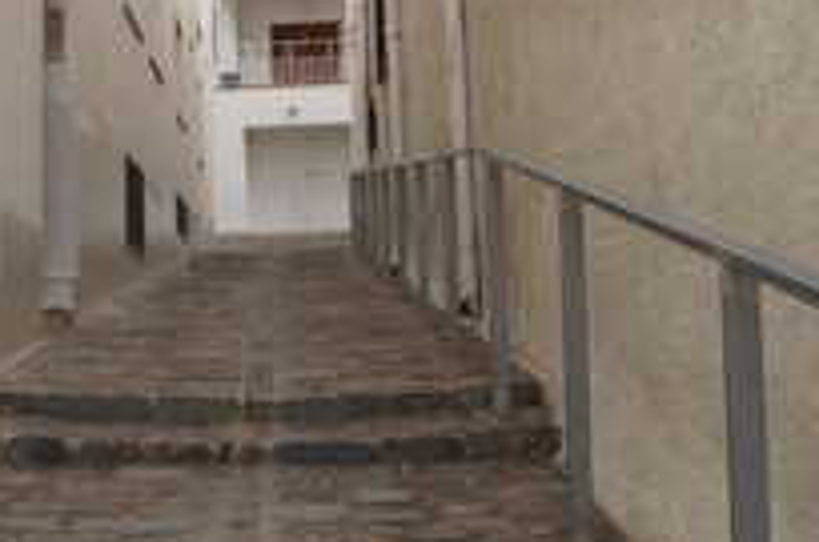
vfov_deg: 22.0
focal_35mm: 61
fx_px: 1385
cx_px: 265
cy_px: 151
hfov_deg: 32.6
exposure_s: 1/200
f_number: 5.6
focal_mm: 18
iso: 100
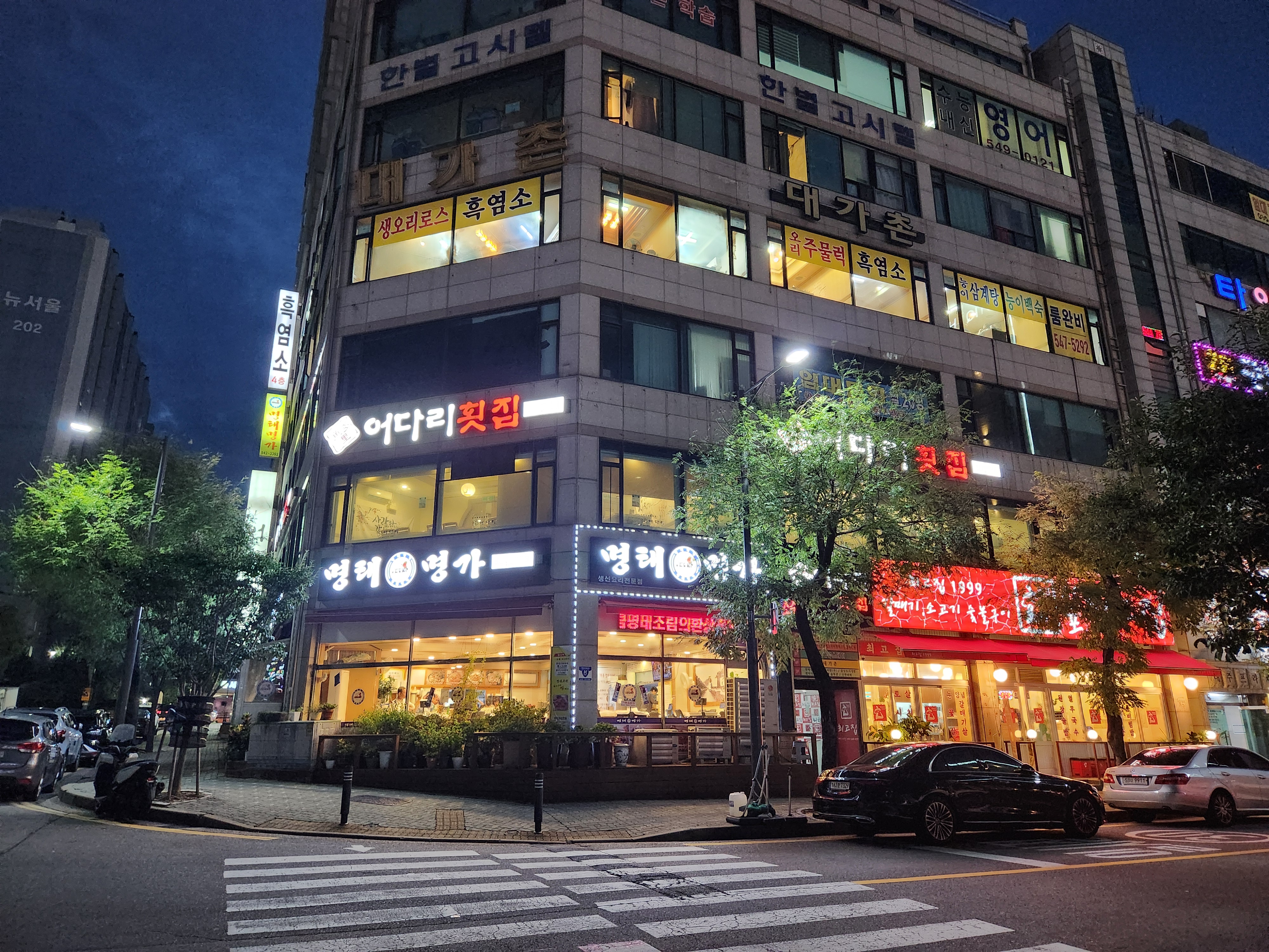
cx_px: 634
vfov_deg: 58.9
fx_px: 843
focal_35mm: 23
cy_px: 476
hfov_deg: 73.9
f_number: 1.8
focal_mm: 5.4
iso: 800
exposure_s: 1/120
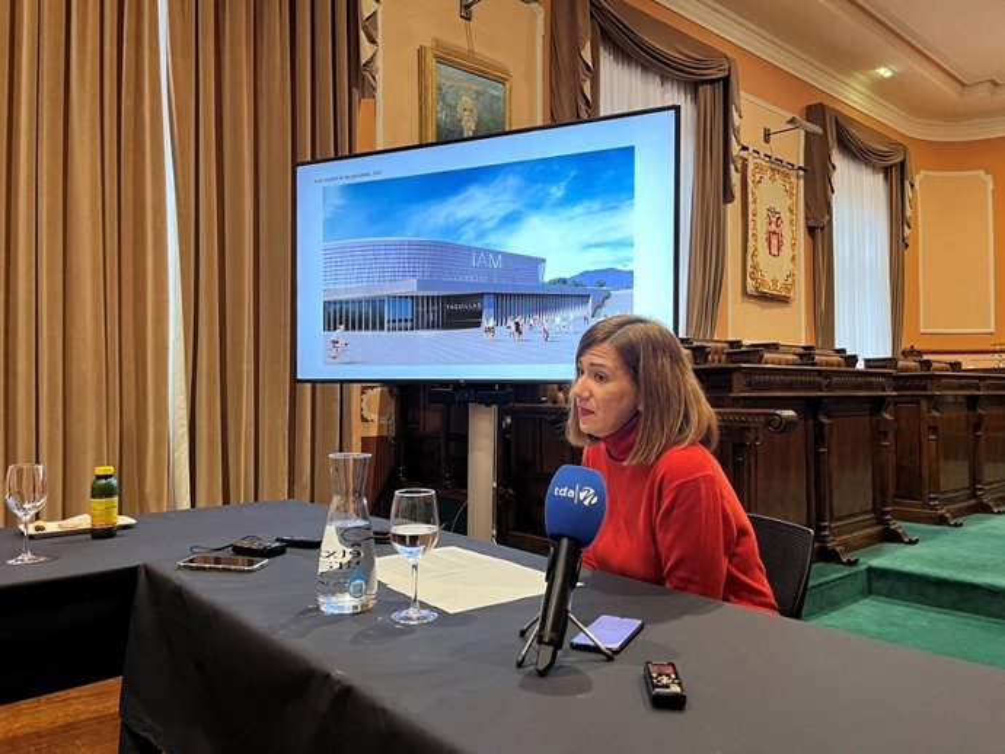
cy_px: 377
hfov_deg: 67.3
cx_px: 502
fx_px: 755
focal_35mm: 26
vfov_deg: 53.1
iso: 160
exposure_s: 1/50
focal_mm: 5.1
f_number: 1.6
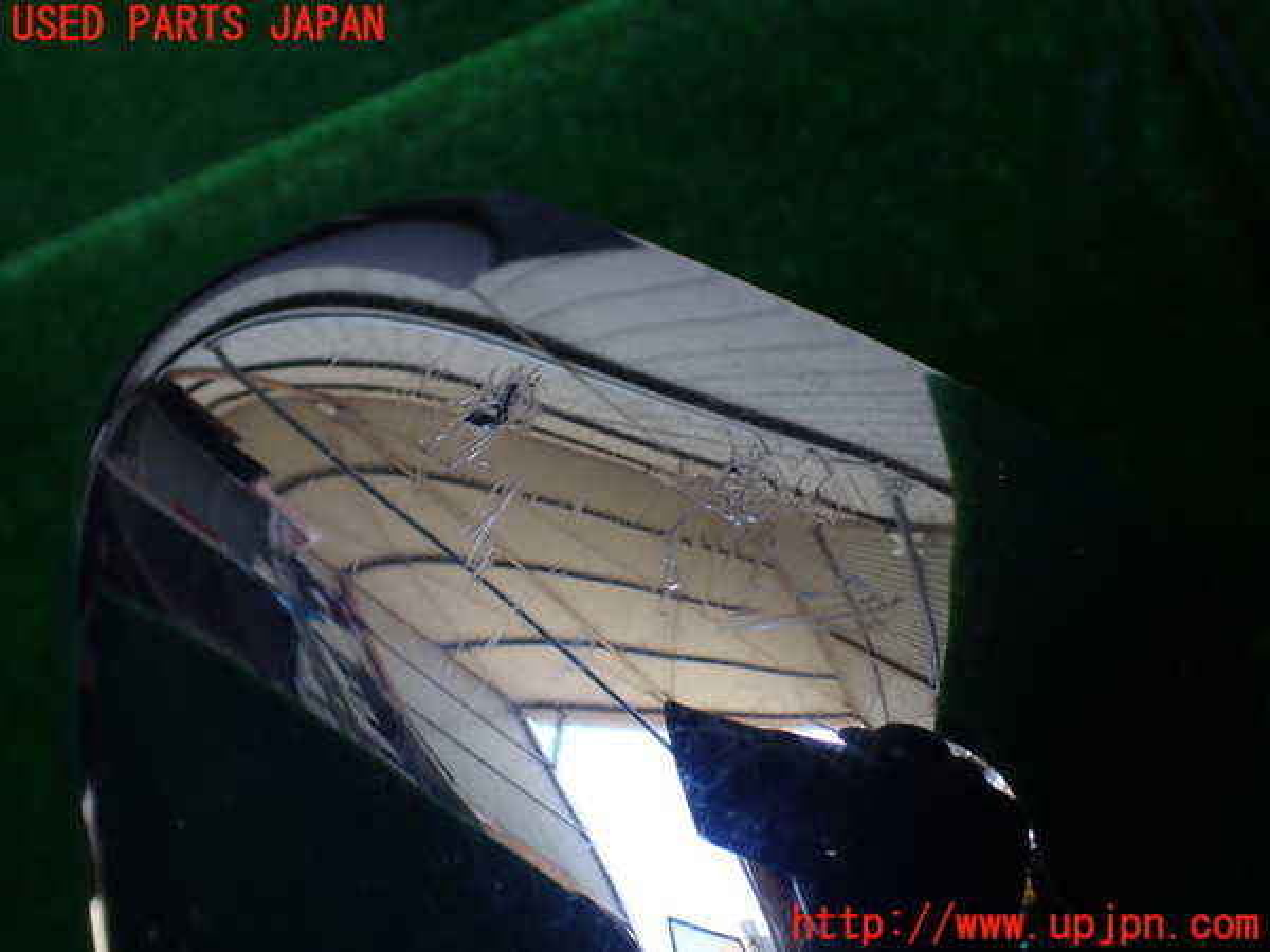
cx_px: 635
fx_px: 1101
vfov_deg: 46.8
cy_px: 476
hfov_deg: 60.0
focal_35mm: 30
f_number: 2.3
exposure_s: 1/160
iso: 100
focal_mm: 5.4
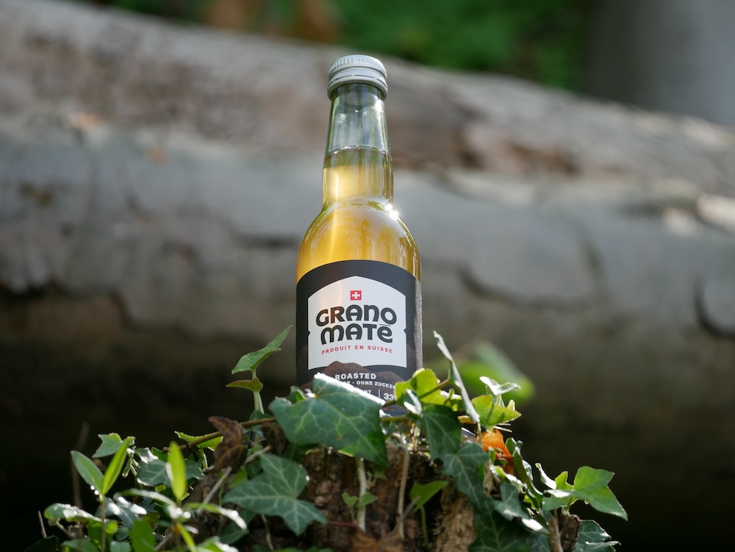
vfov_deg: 5.0
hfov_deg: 6.6
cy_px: 276
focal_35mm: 300
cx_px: 368
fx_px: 6373
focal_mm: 150
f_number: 5.6
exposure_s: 1/320
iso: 400
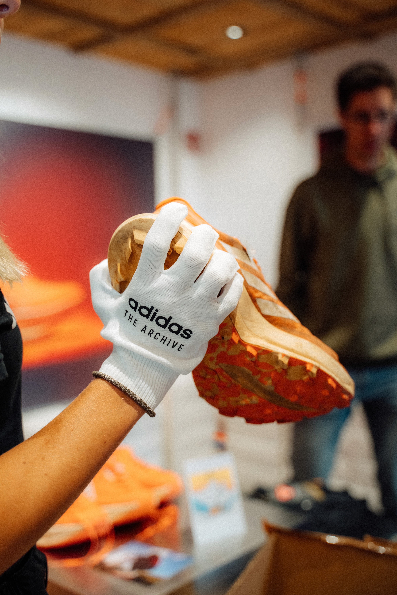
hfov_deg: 32.6
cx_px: 198
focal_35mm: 41
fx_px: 678
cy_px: 298
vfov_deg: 47.4
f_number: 2.8
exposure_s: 1/250
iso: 1000
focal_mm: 41
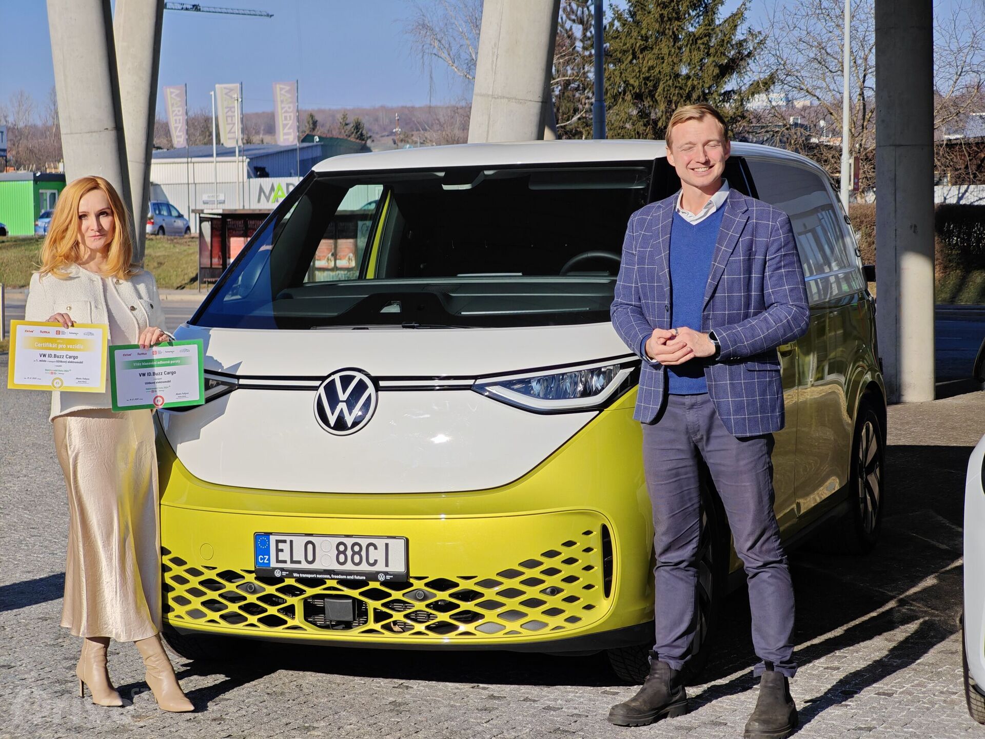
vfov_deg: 19.6
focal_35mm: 75
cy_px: 370
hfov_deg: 26.0
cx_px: 492
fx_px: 2134
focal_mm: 12.28
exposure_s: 1/4775
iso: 50
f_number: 1.8
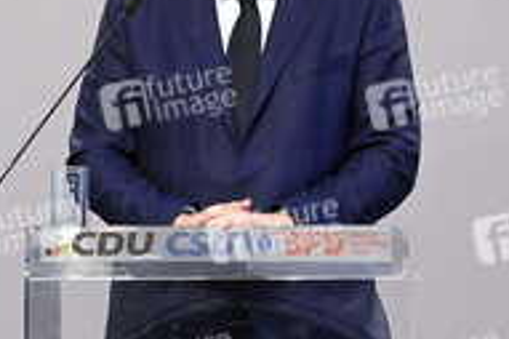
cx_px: -63
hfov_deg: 11.4
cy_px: 165
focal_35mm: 177
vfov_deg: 7.7
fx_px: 2500
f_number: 4
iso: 4000
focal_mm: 75
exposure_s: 1/1000
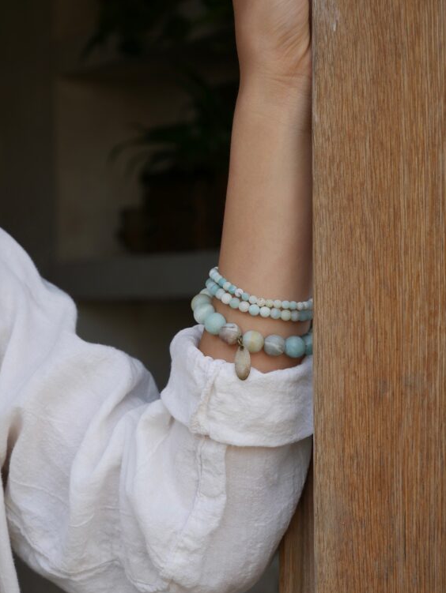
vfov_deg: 19.6
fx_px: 1716
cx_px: 210
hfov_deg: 14.8
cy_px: 313
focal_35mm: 100
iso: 200
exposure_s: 1/160
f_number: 5.6
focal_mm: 47
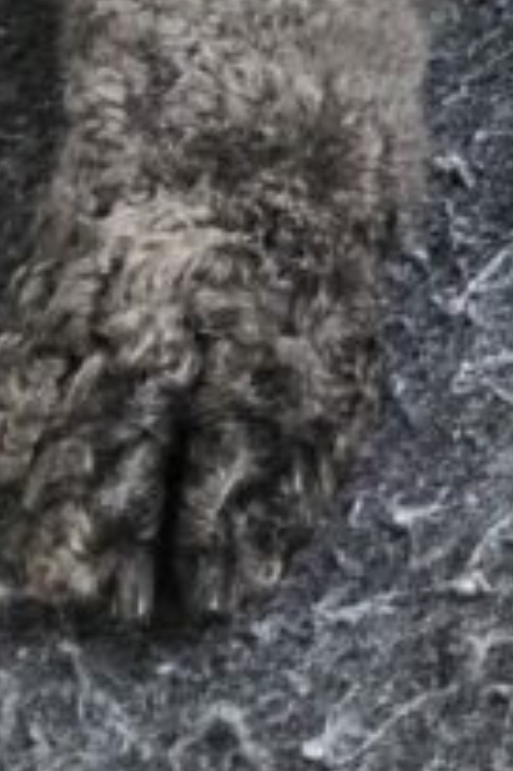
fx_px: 3104
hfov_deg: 8.8
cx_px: 1090
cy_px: -1003
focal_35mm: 145
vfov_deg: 11.8
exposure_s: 1/24
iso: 40
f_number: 1.8
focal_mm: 4
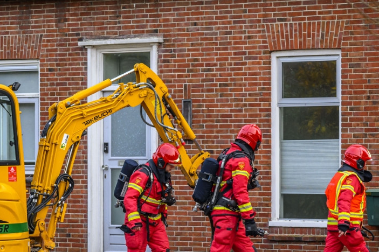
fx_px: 1915
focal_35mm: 182
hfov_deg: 11.3
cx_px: 223
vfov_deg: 7.5
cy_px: 182
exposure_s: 1/320
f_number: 4
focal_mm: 74
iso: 900
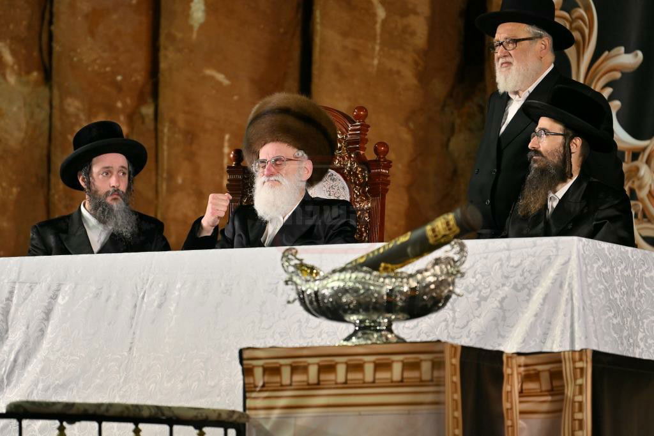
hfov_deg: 6.9
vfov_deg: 4.6
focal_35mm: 300
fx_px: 5448
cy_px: 218
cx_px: 327
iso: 200
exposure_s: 1/250
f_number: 2.8
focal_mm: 200
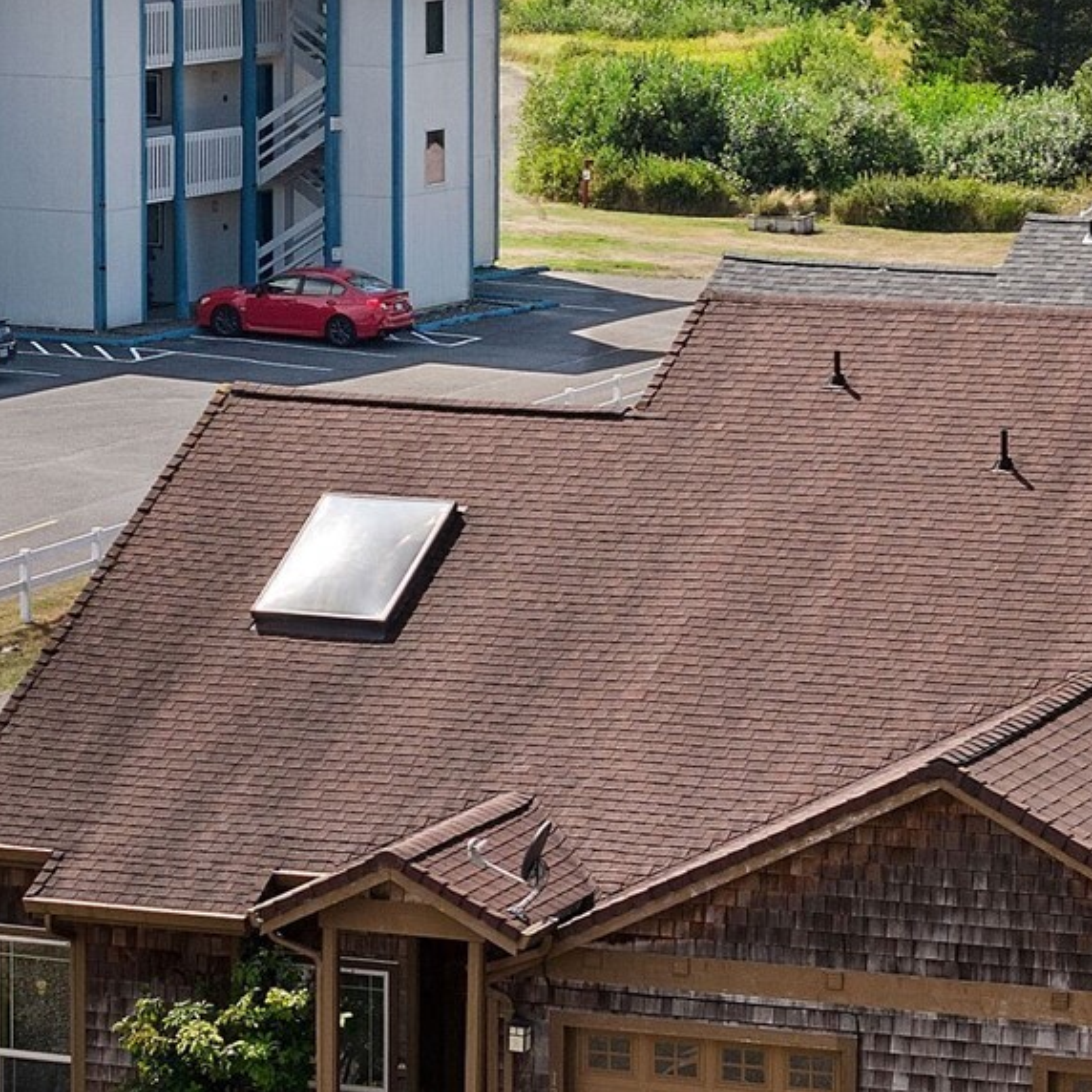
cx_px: 195
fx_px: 6174
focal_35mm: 173
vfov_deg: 10.1
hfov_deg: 10.1
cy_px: 346
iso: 180
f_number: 2.8
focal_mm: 19.35
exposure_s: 1/1000
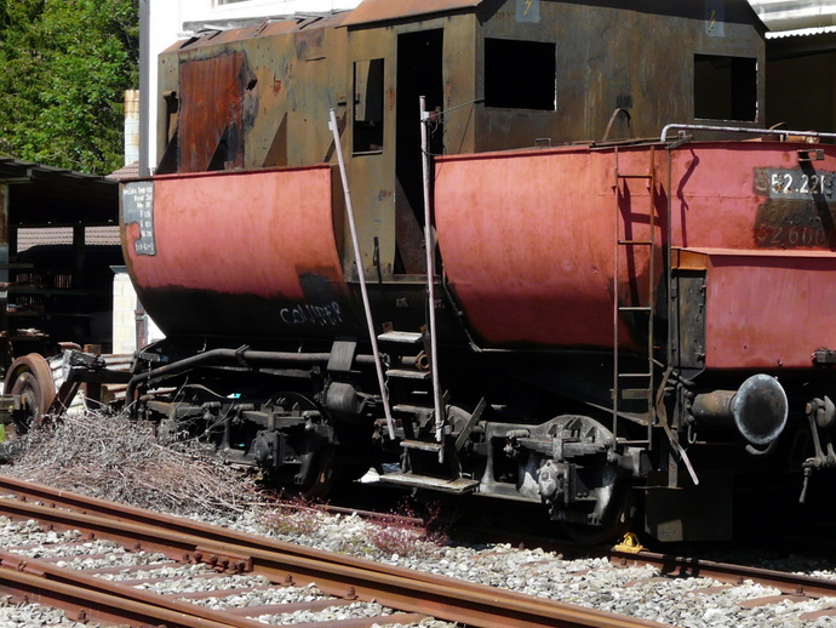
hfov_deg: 19.6
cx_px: 576
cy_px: 216
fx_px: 2416
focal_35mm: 100
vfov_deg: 14.8
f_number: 5.6
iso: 100
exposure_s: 1/250
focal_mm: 11.4
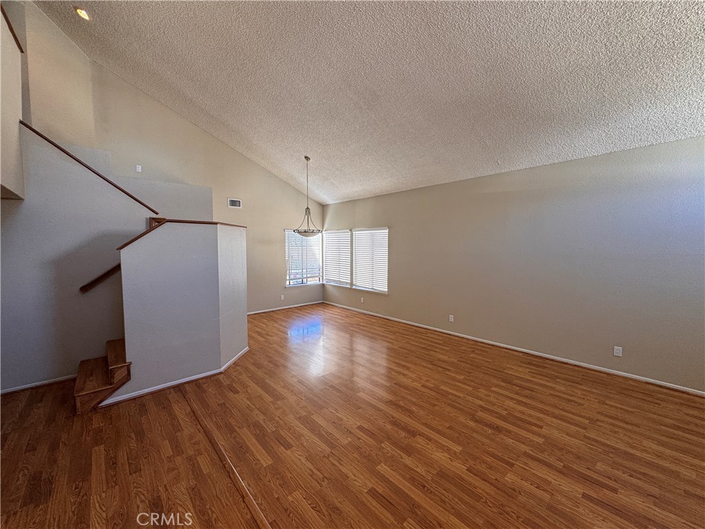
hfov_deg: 102.1
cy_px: 264
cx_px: 352
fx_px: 285
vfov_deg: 85.7
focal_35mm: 14
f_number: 2.2
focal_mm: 2.22
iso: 125
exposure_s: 1/99
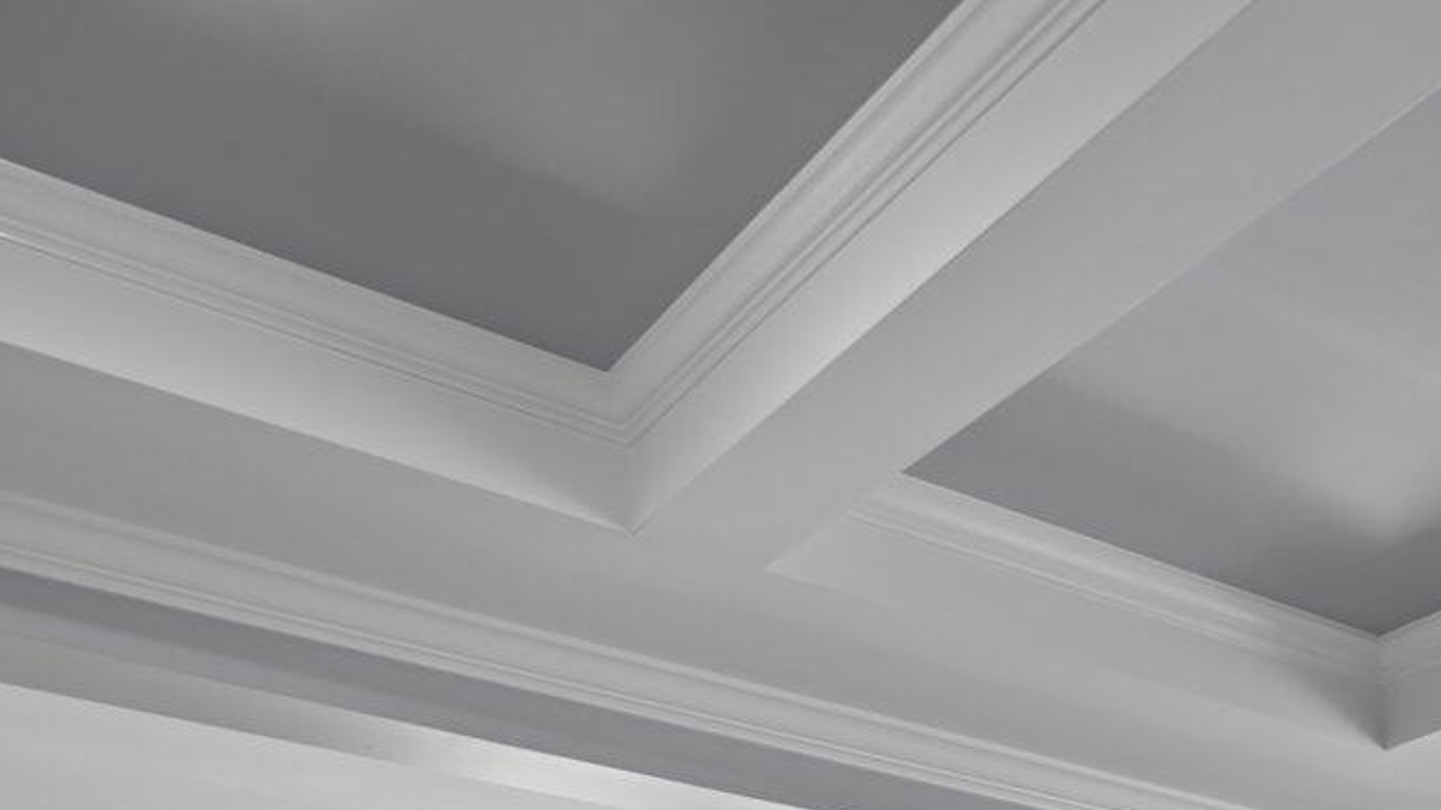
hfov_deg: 35.4
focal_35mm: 52
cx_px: 1498
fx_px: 1987
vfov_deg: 18.7
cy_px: 1385
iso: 400
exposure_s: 1/30
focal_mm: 16
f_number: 4
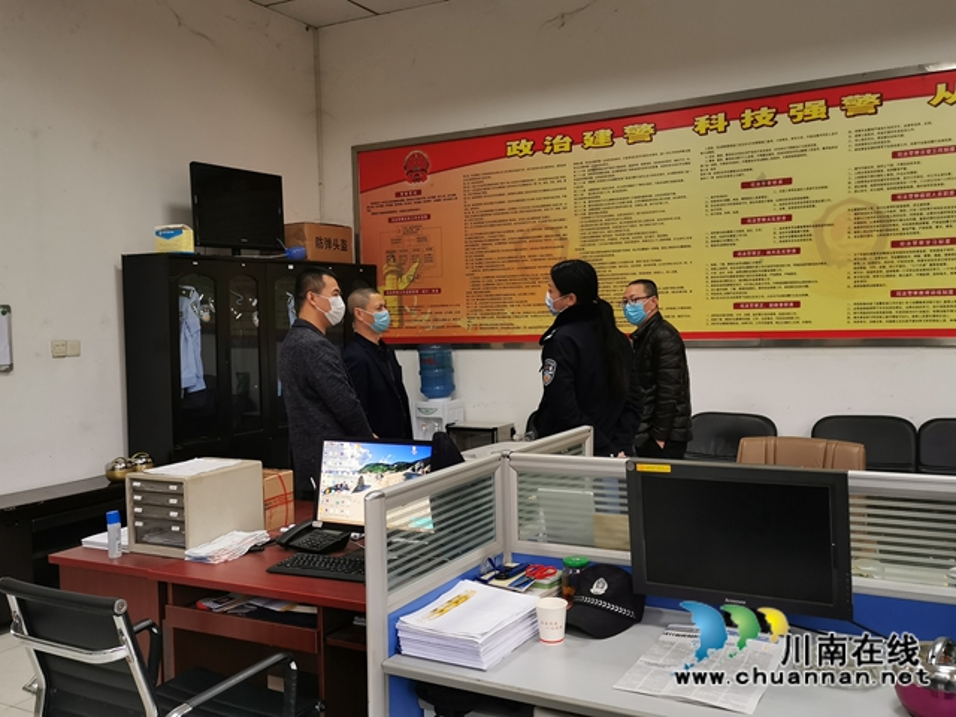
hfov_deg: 56.8
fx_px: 884
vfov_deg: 44.2
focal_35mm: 32
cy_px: 358
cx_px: 478
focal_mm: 5.58
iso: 250
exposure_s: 1/50
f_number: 1.8
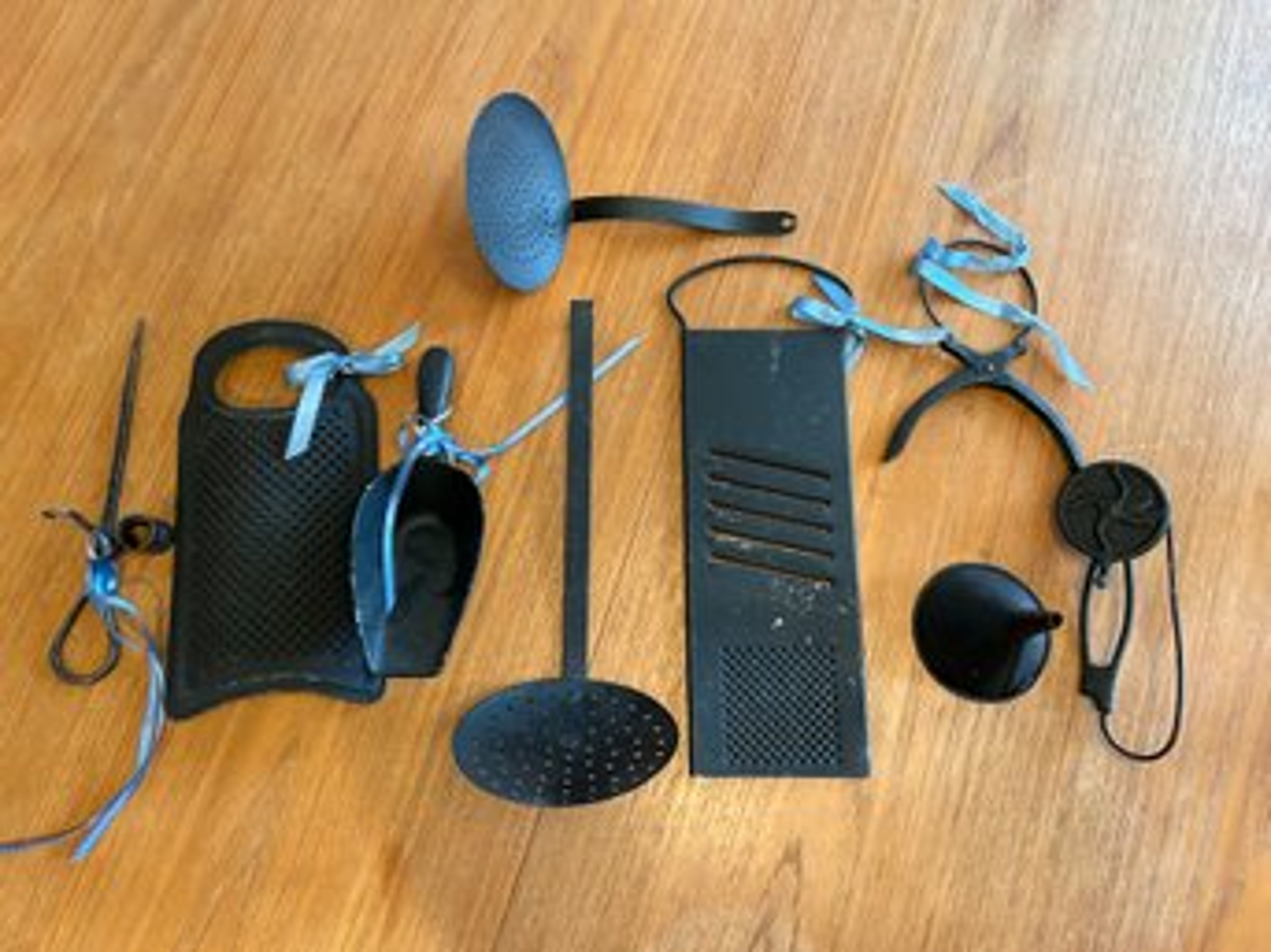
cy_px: 476
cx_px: 636
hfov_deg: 67.3
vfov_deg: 53.0
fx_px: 954
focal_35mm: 26
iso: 320
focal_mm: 5.7
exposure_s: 1/60
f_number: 1.5
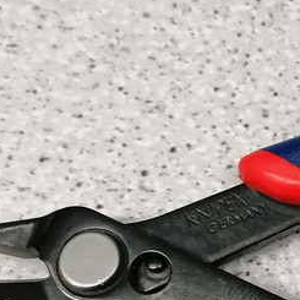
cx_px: 512
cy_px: 266
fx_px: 1020
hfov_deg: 14.9
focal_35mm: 104
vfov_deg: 16.5
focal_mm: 4.75
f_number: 1.8
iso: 250
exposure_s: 1/33.3
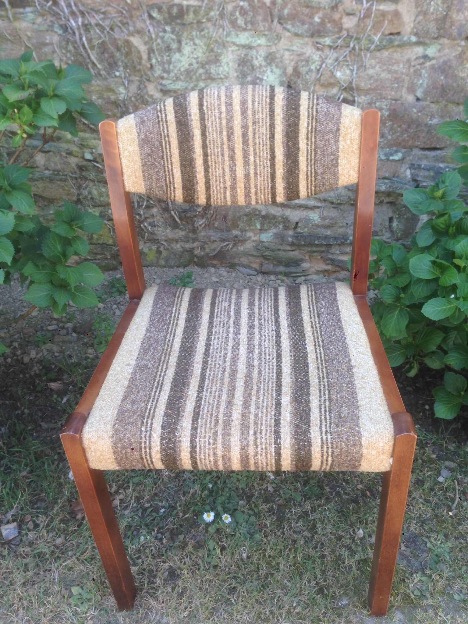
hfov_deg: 42.9
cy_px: 312
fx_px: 595
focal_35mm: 33
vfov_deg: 55.4
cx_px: 234
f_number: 2.4
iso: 50
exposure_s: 1/186
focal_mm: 4.12
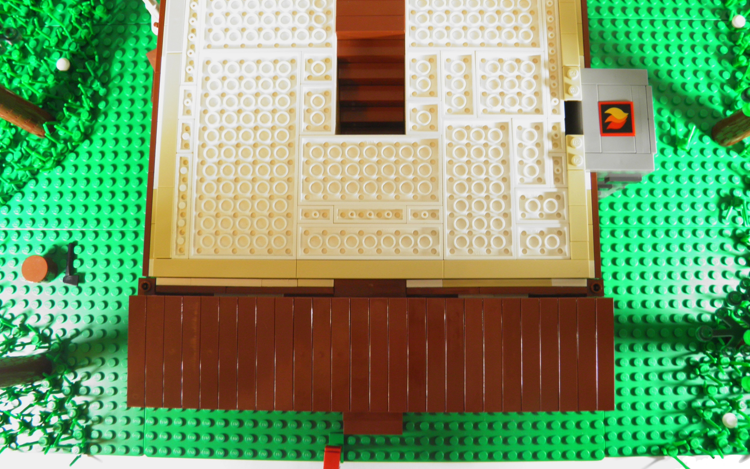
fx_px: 654
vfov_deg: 39.3
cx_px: 374
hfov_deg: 59.7
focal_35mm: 32
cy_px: 196
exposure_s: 1/8
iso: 125
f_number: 3
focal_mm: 5.5
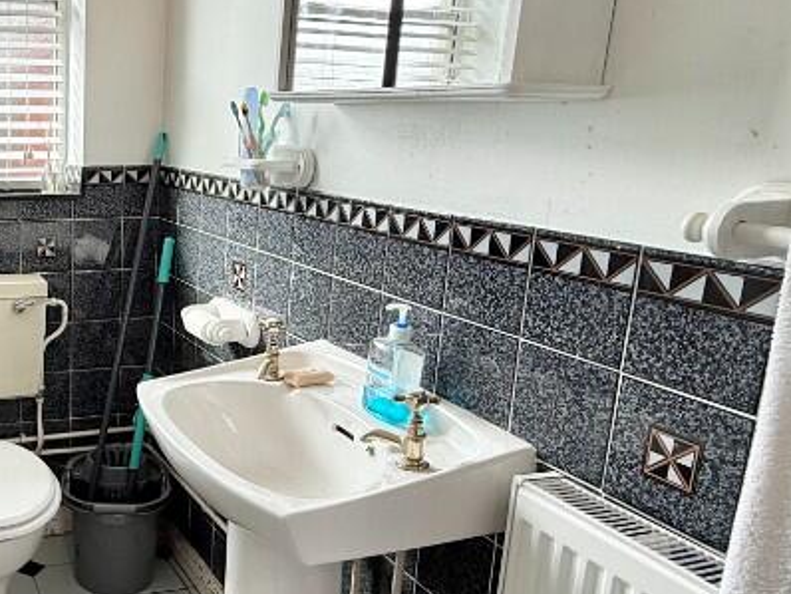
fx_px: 823
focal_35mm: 36
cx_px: 79
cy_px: 308
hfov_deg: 46.4
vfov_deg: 39.7
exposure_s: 1/107
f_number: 2.2
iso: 64
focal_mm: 2.22
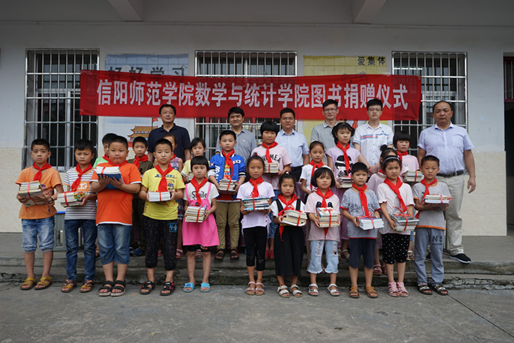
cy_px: 172
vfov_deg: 46.4
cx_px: 257
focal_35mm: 28
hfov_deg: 65.5
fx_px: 400
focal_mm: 28
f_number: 8
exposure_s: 1/125
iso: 100
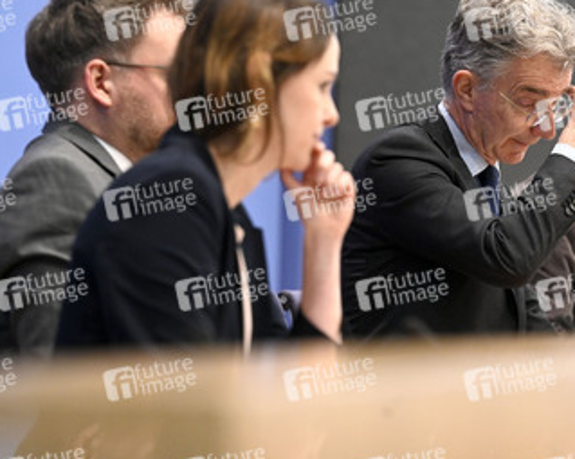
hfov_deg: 7.3
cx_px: 354
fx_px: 4508
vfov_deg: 5.8
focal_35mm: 265
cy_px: 245
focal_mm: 200
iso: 5000
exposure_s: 1/500
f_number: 5.6
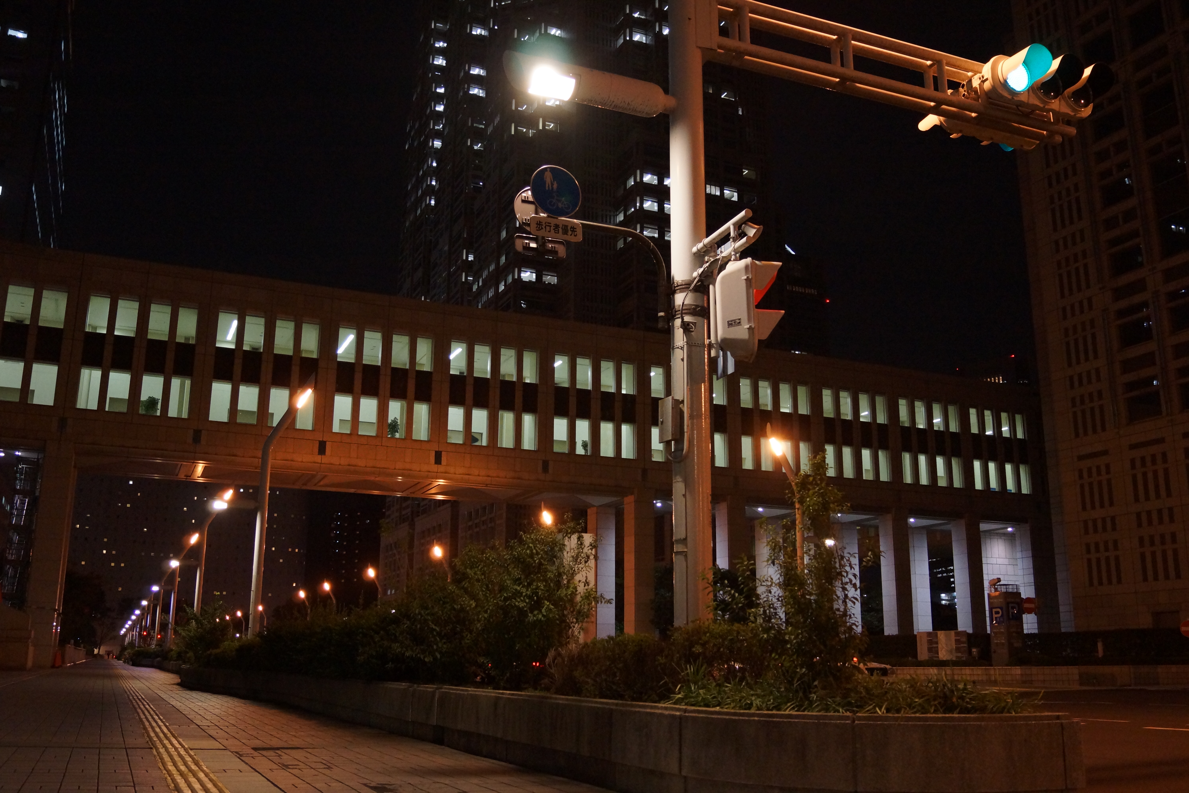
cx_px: 594
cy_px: 396
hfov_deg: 57.2
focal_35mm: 33
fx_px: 1090
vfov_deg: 40.0
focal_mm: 22
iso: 1600
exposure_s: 1/30
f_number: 4
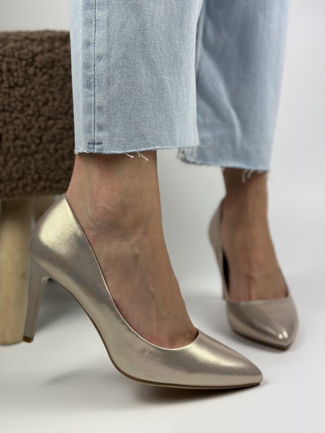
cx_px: 162
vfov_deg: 39.7
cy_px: 216
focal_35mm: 48
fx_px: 601
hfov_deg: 30.3
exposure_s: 1/1357
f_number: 1.78
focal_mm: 6.86
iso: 80
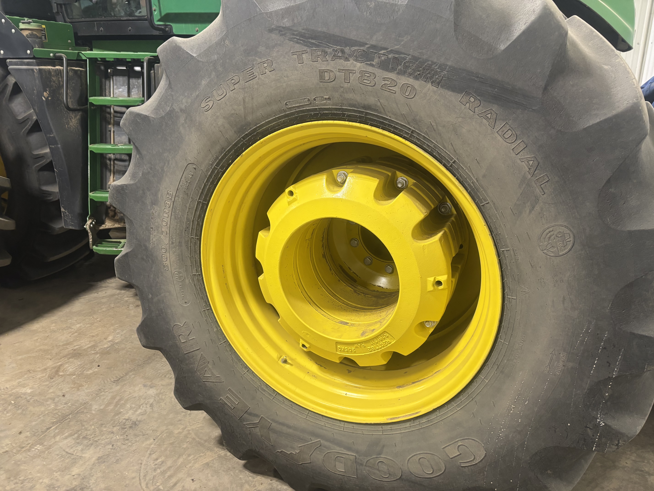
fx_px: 491
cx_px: 327
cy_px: 246
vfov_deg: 53.1
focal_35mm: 26
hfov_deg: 67.3
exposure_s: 1/60
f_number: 1.6
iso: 200
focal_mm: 5.96
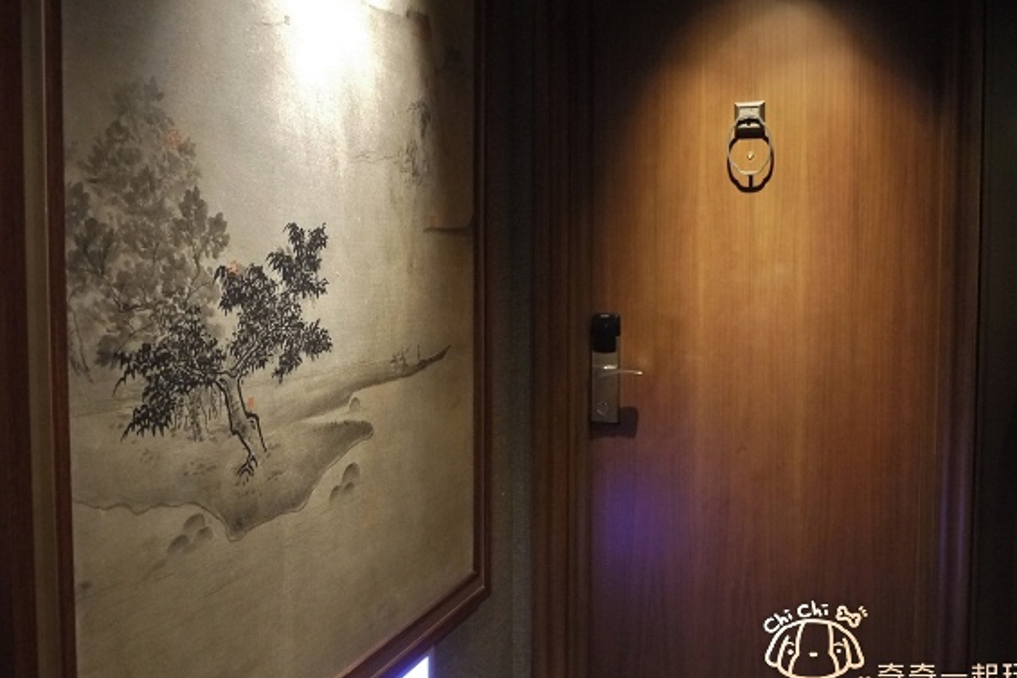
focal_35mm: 33
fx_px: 932
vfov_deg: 39.9
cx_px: 556
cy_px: 299
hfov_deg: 57.1
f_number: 2.5
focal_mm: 14
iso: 800
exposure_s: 1/30
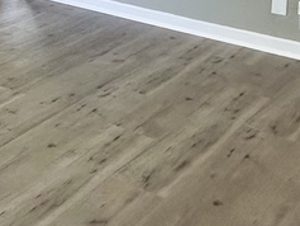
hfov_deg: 21.2
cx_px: -71
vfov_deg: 15.8
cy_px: -122
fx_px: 737
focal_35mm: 85
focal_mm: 2.22
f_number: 2.2
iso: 125
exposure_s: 1/120
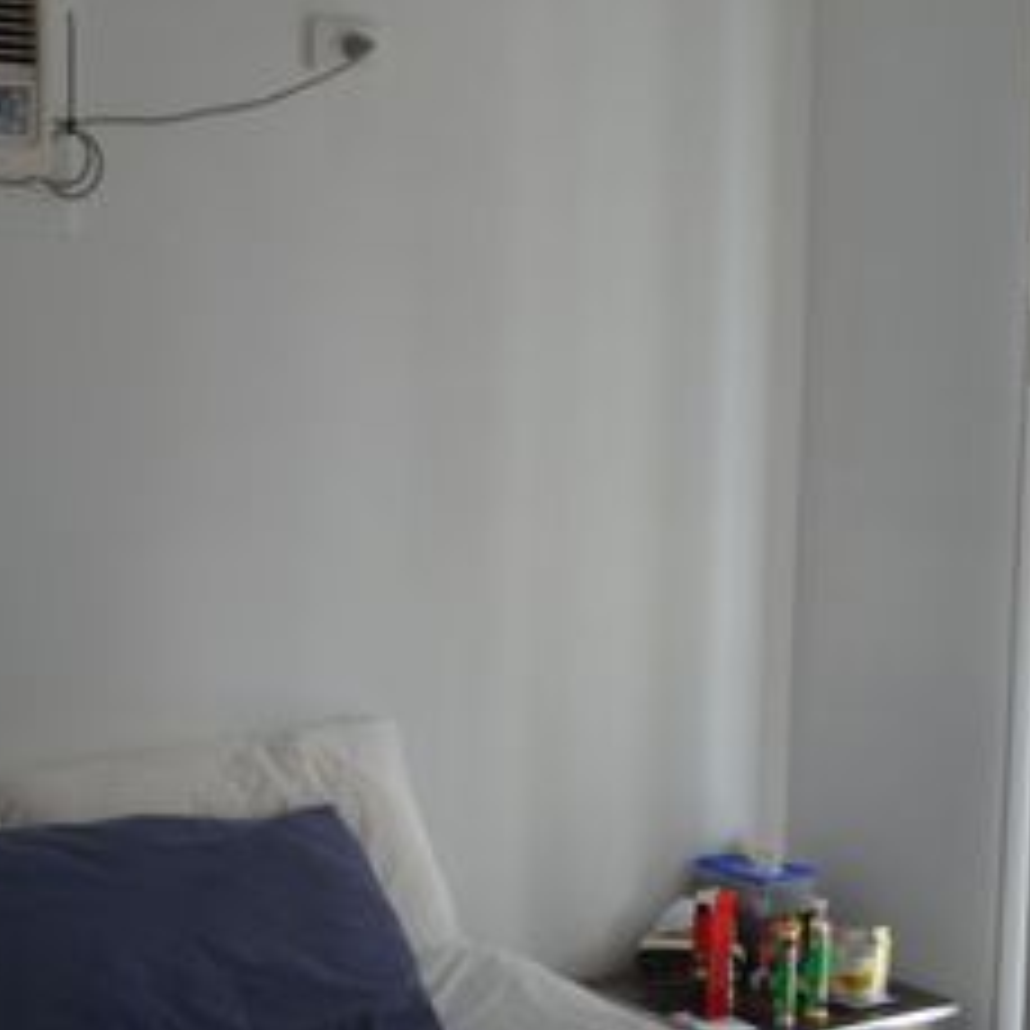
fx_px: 2289
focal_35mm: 68
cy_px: 515
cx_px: 553
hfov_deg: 25.4
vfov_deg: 25.4
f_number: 4.2
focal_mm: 26
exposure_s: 1/60
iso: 450
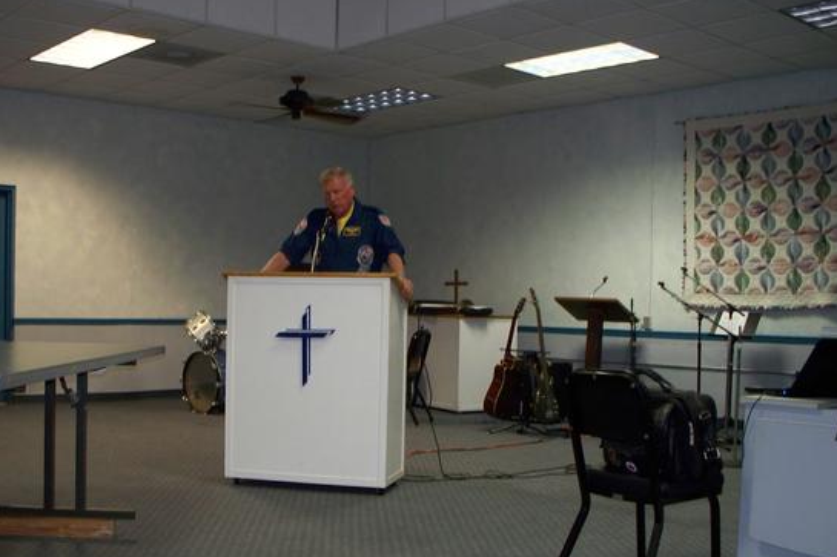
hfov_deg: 44.4
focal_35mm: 44
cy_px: 327
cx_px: 364
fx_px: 1023
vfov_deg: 30.4
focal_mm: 7.54
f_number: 2.8
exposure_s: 1/30
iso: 200
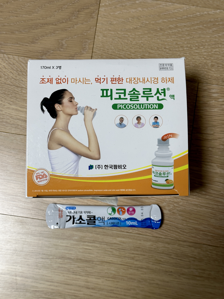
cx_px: 112
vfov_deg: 39.7
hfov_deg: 30.3
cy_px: 150
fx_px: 414
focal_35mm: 48
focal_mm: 6.86
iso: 80
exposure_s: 1/60
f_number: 1.78
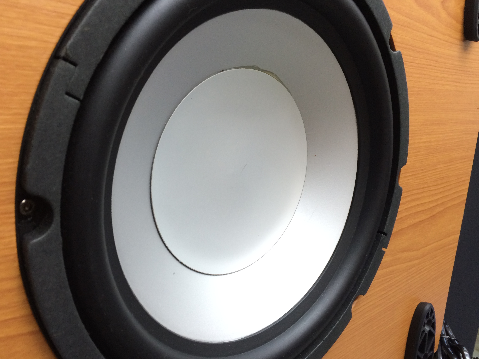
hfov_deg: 60.0
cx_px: 232
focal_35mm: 30
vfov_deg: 46.8
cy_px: 179
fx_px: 415
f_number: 2.2
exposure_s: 1/33
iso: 160
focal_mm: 4.15
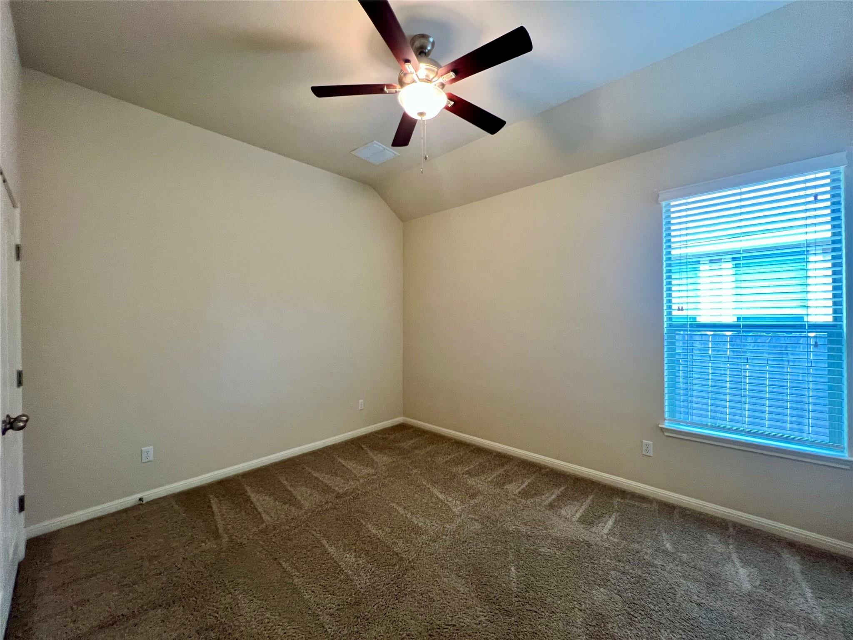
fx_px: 320
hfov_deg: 106.2
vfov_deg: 89.9
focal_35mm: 13
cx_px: 426
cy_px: 320
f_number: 1.8
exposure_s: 1/60
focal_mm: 1.57
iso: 200
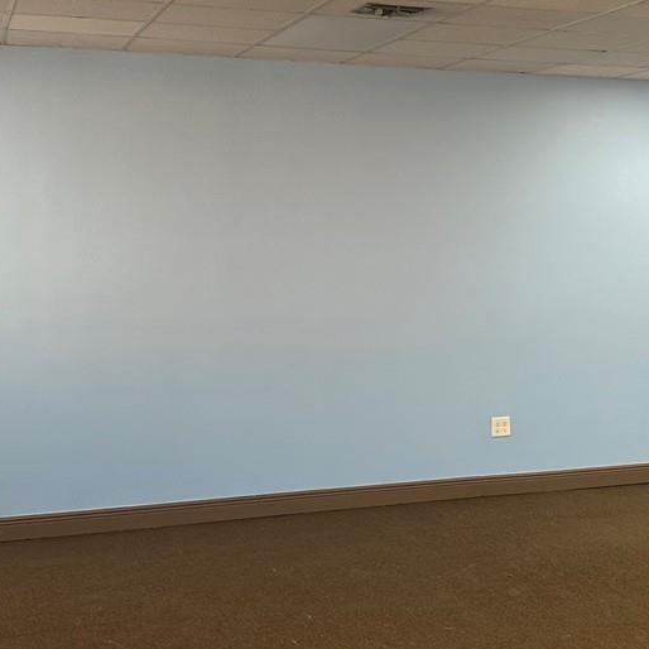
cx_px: 577
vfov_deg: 26.1
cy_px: 313
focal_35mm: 66
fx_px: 1400
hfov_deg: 25.3
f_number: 1.78
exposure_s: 1/120
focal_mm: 6.86
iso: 125
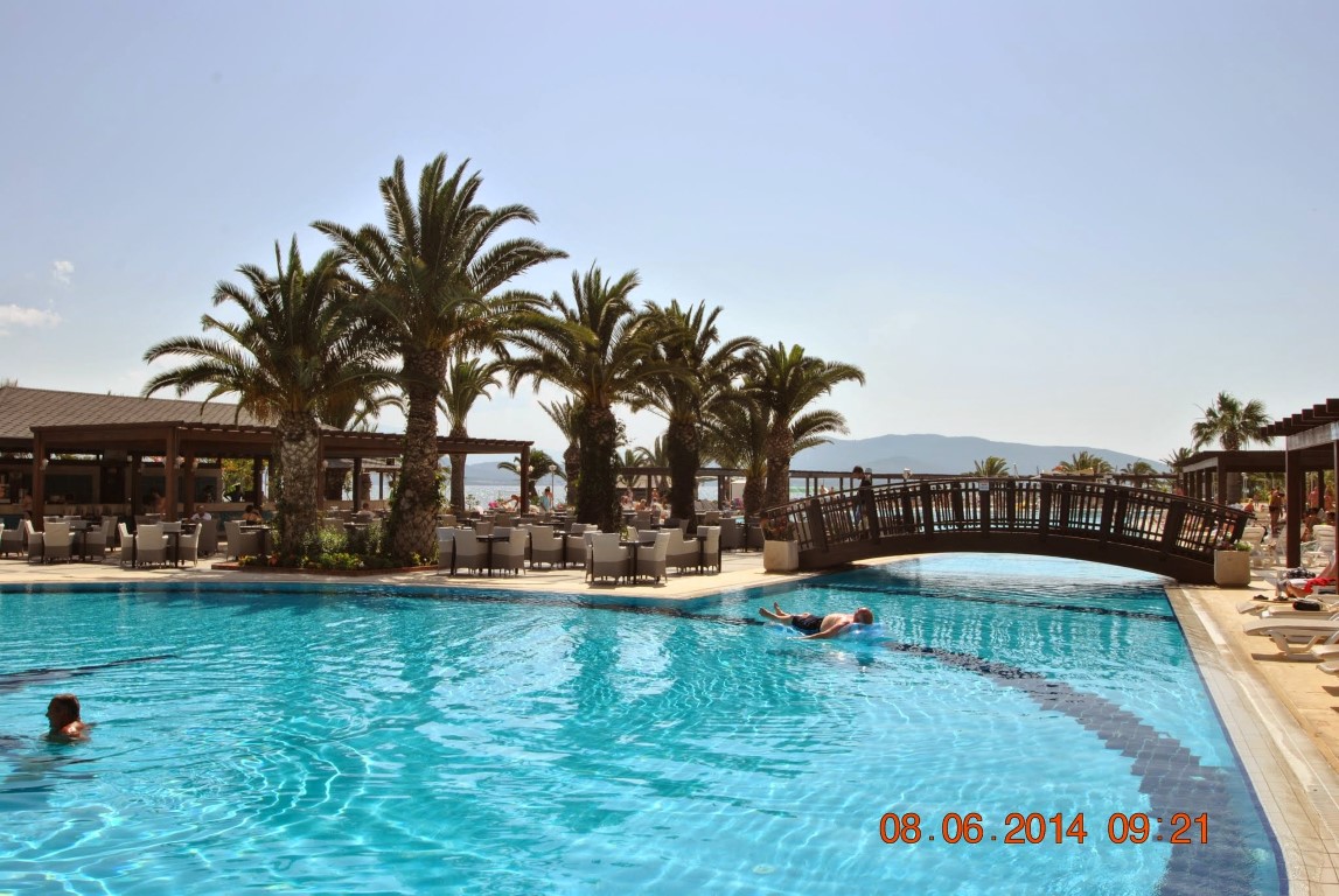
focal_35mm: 33
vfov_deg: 40.1
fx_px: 1229
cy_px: 448
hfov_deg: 57.2
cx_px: 670
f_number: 11
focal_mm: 22
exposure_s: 1/200
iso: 100
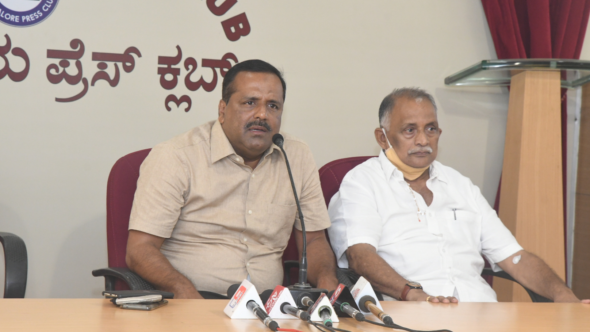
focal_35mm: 126
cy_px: 173
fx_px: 1971
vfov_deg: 9.6
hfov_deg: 17.0
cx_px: 295
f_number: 8
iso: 2000
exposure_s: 1/125
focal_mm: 80
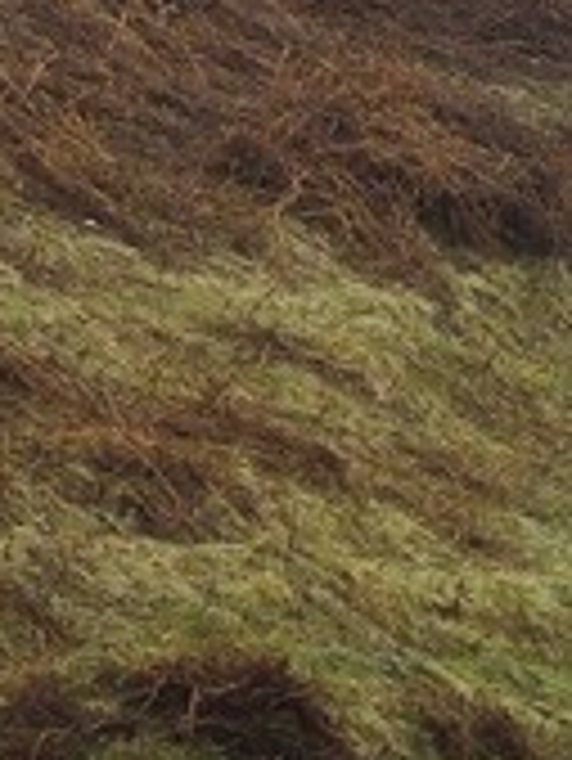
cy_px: -639
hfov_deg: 1.7
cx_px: 2130
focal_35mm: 892
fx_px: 19628
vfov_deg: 2.2
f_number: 9
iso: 400
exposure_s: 1/250
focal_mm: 98
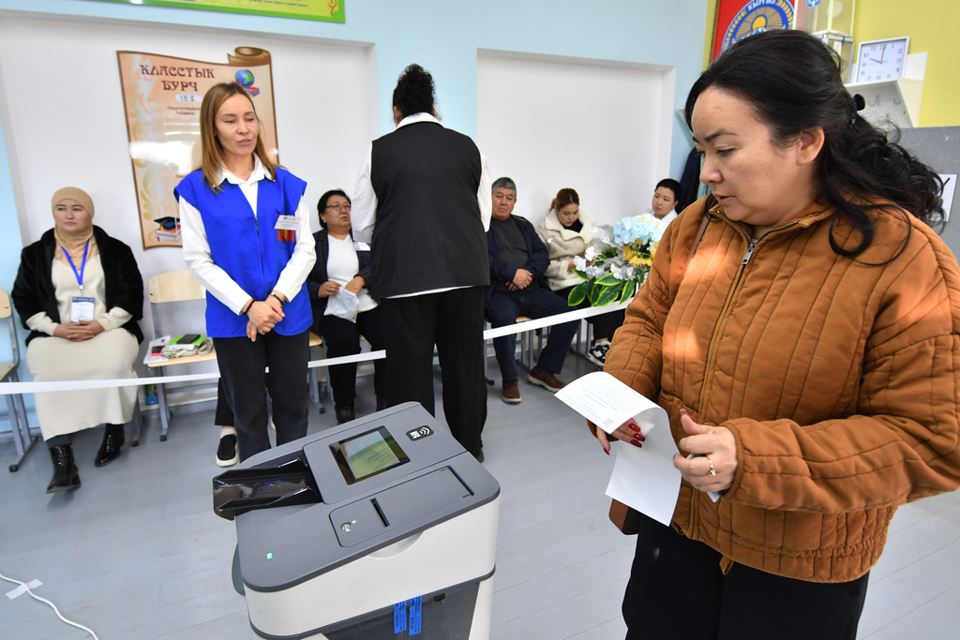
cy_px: 320
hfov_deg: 81.2
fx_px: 560
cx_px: 480
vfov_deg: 59.5
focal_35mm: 21
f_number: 3.5
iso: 1250
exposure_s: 1/400
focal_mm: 14
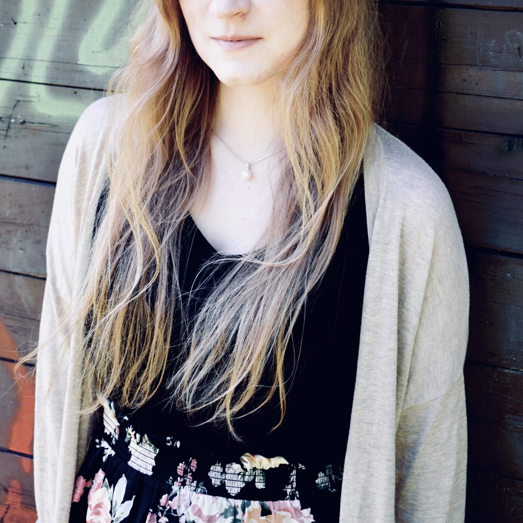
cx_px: 261
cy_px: 169
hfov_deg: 29.6
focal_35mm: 58
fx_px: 991
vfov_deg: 29.3
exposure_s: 1/160
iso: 200
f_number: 4
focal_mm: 30
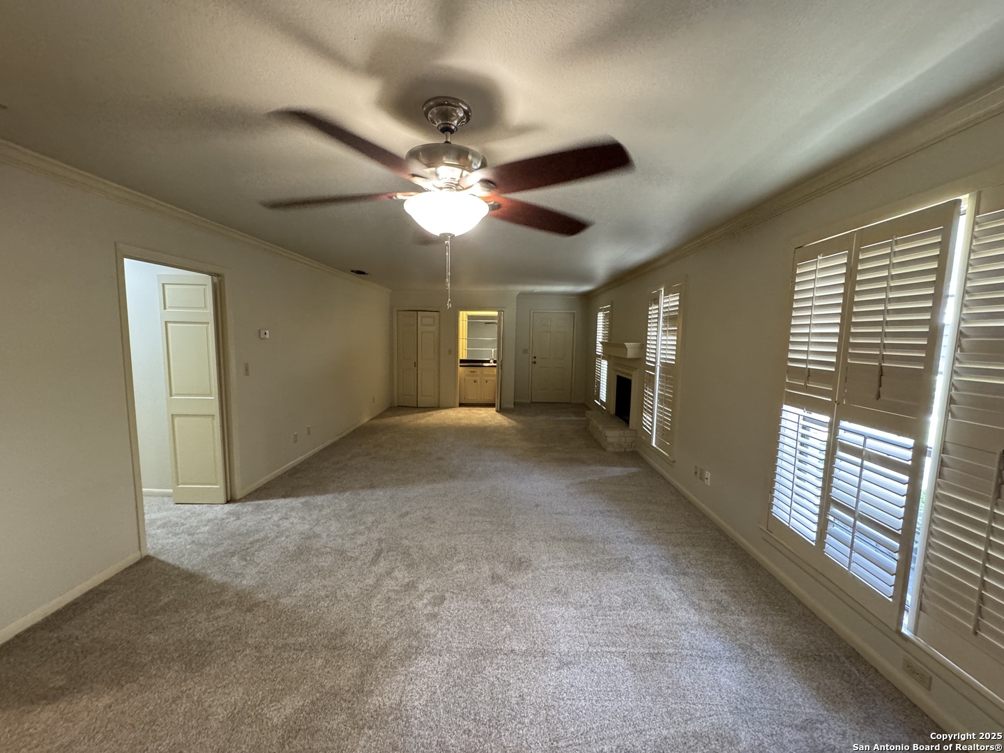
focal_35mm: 14
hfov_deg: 102.1
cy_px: 376
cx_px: 502
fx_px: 406
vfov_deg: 85.7
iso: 800
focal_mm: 2.22
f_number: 2.2
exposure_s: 1/60
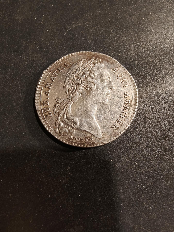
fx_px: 154
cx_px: 87
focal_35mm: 23
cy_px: 116
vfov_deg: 73.9
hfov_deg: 58.9
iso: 160
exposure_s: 1/100
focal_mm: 2.32
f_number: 2
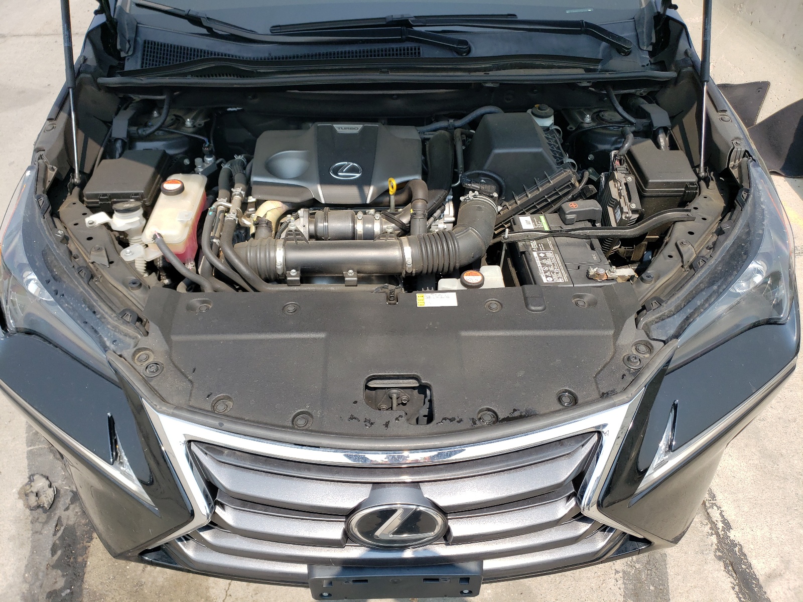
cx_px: 402
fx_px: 603
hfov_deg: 67.3
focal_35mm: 26
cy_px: 301
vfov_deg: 53.1
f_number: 1.5
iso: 50
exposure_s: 1/1667
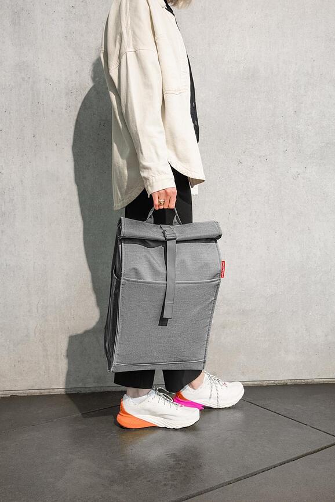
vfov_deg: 46.4
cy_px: 251
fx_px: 586
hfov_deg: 31.9
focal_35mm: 42
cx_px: 168
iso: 800
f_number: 7.1
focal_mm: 42
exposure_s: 1/200
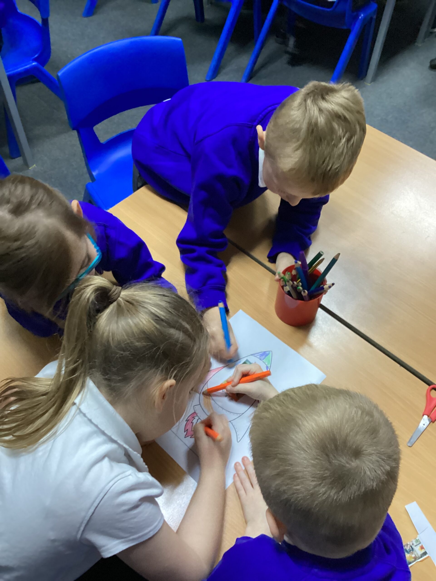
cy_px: 290
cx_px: 218
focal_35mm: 31
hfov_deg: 45.4
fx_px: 521
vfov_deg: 58.4
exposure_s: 1/40
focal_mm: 3.3
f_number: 2.4
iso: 400
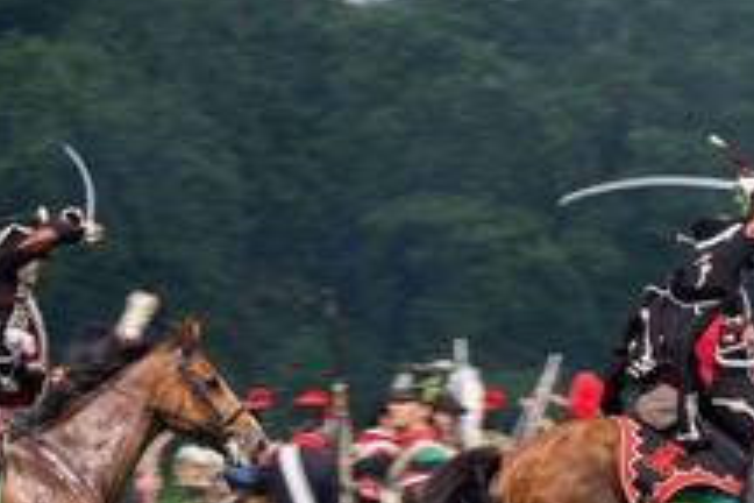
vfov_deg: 5.3
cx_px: 105
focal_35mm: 260
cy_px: 386
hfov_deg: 7.9
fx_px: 5448
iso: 100
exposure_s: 1/160
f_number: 9
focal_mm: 75
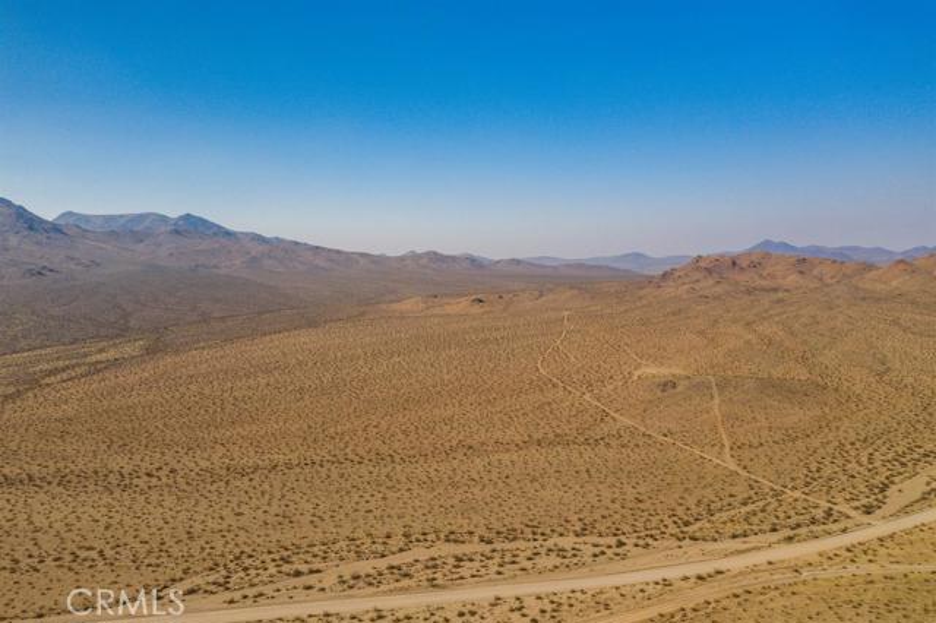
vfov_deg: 46.4
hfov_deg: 65.5
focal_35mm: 28
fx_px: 728
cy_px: 312
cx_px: 468
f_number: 5
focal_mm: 10.26
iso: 100
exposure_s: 1/240
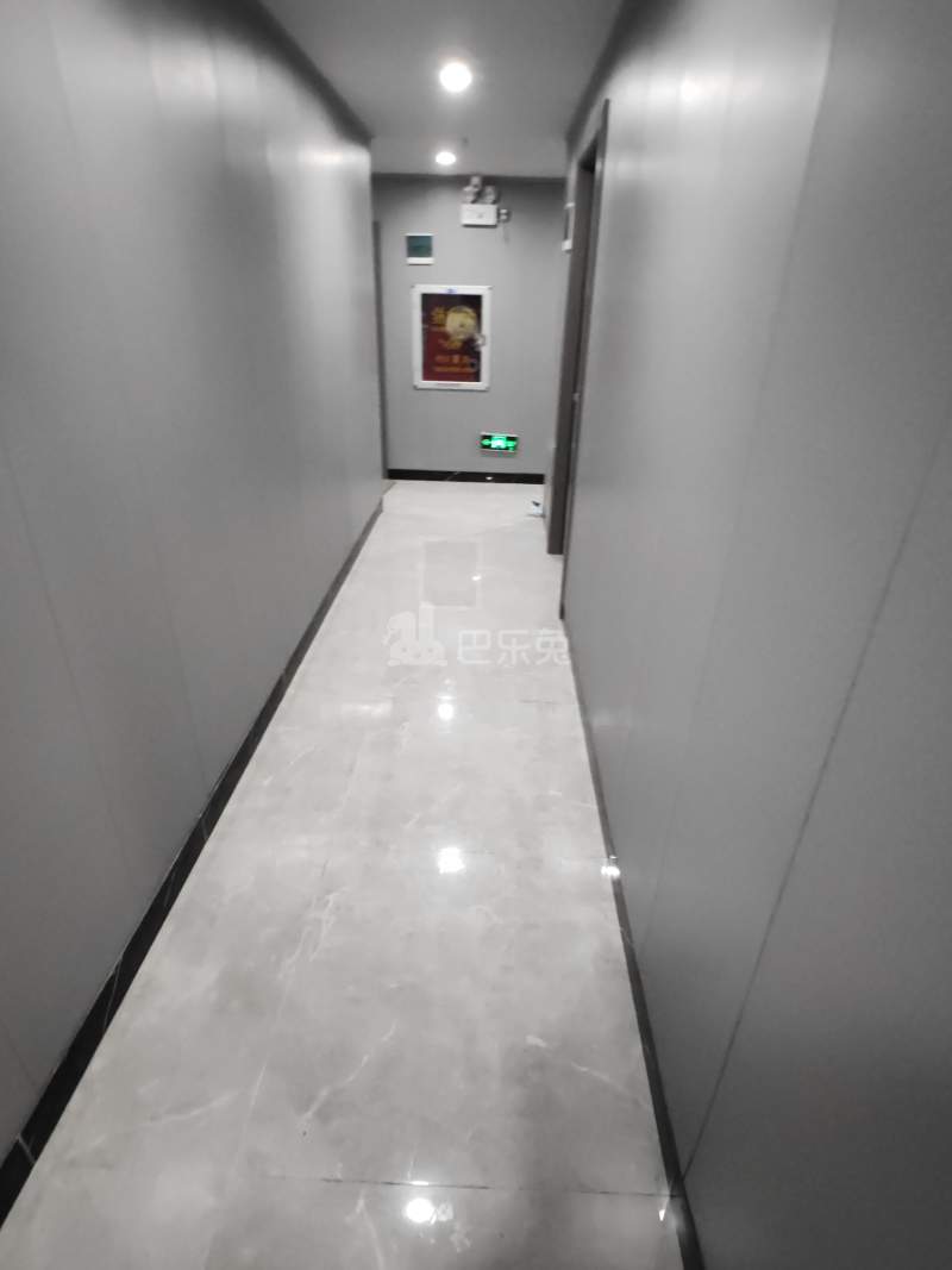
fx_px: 623
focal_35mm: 17
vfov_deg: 91.0
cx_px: 476
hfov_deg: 74.7
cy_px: 635
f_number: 2.2
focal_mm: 2.16
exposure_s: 1/33
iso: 1250
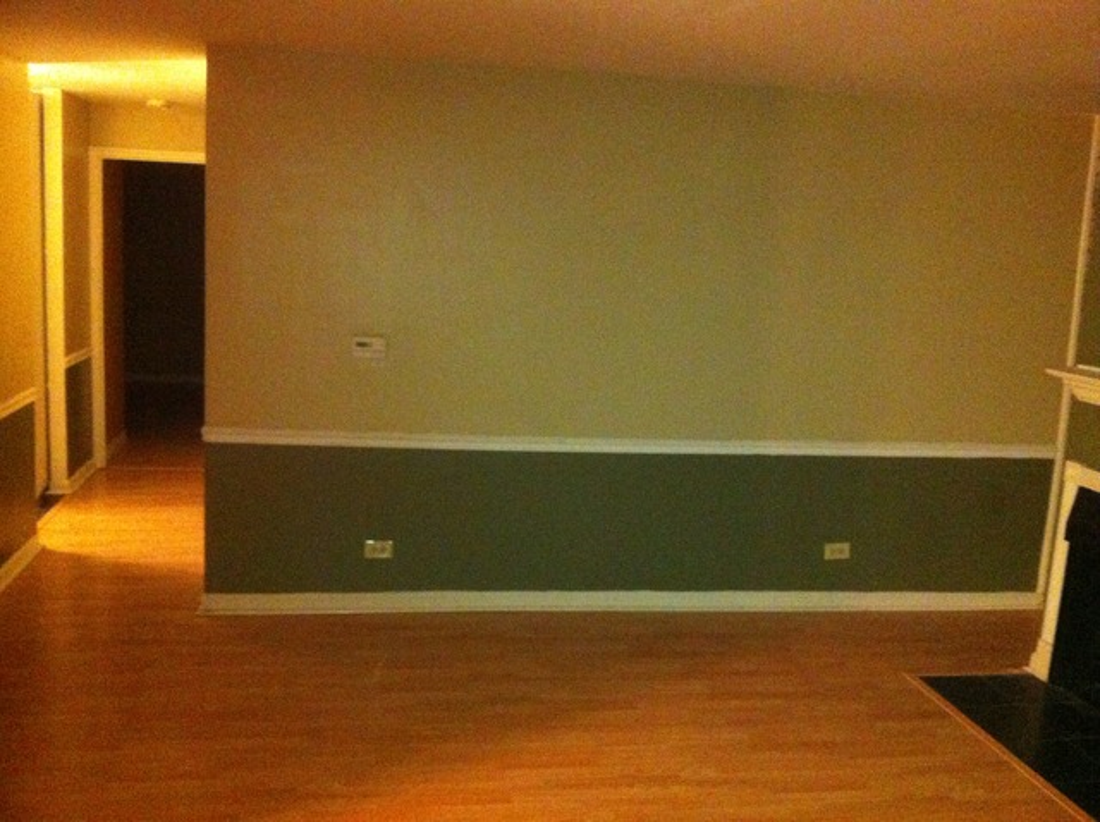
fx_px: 1111
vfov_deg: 40.6
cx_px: 550
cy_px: 411
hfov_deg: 52.7
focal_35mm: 35
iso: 1000
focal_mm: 3.85
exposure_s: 1/15
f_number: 2.8
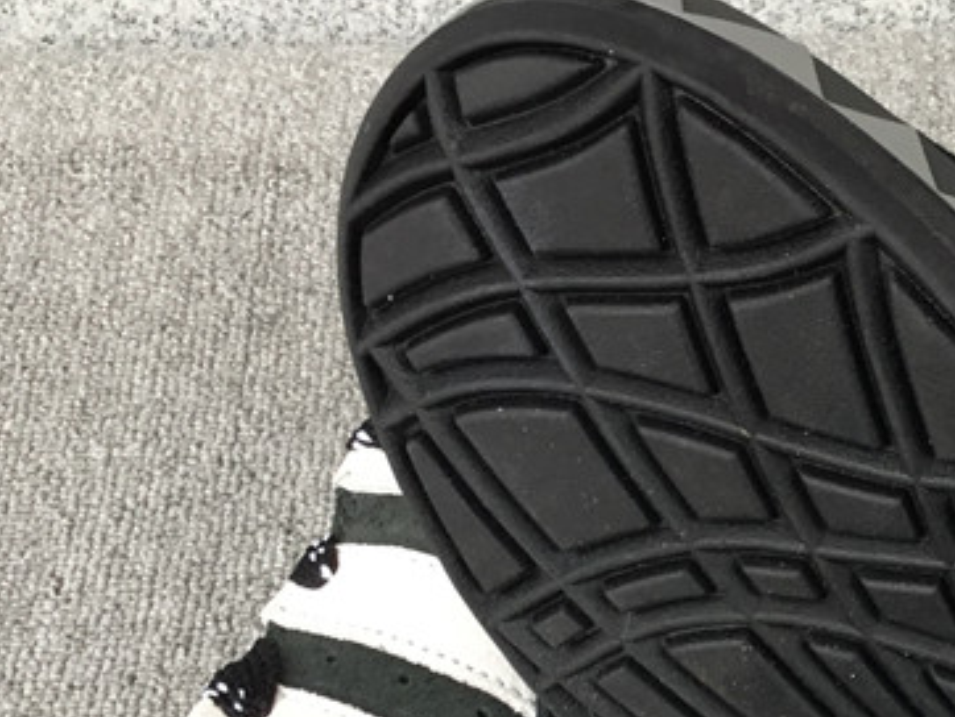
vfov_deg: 18.8
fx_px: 2126
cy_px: 668
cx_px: 984
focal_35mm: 77
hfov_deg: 24.1
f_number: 2.4
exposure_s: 1/50
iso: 32
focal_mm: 3.3
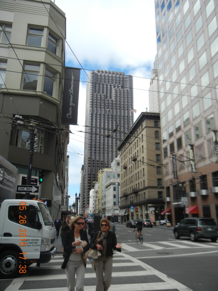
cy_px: 146
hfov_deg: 46.8
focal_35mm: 30
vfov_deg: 60.0
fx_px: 252
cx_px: 109
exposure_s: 1/261
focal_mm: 5.4
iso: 160
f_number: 7
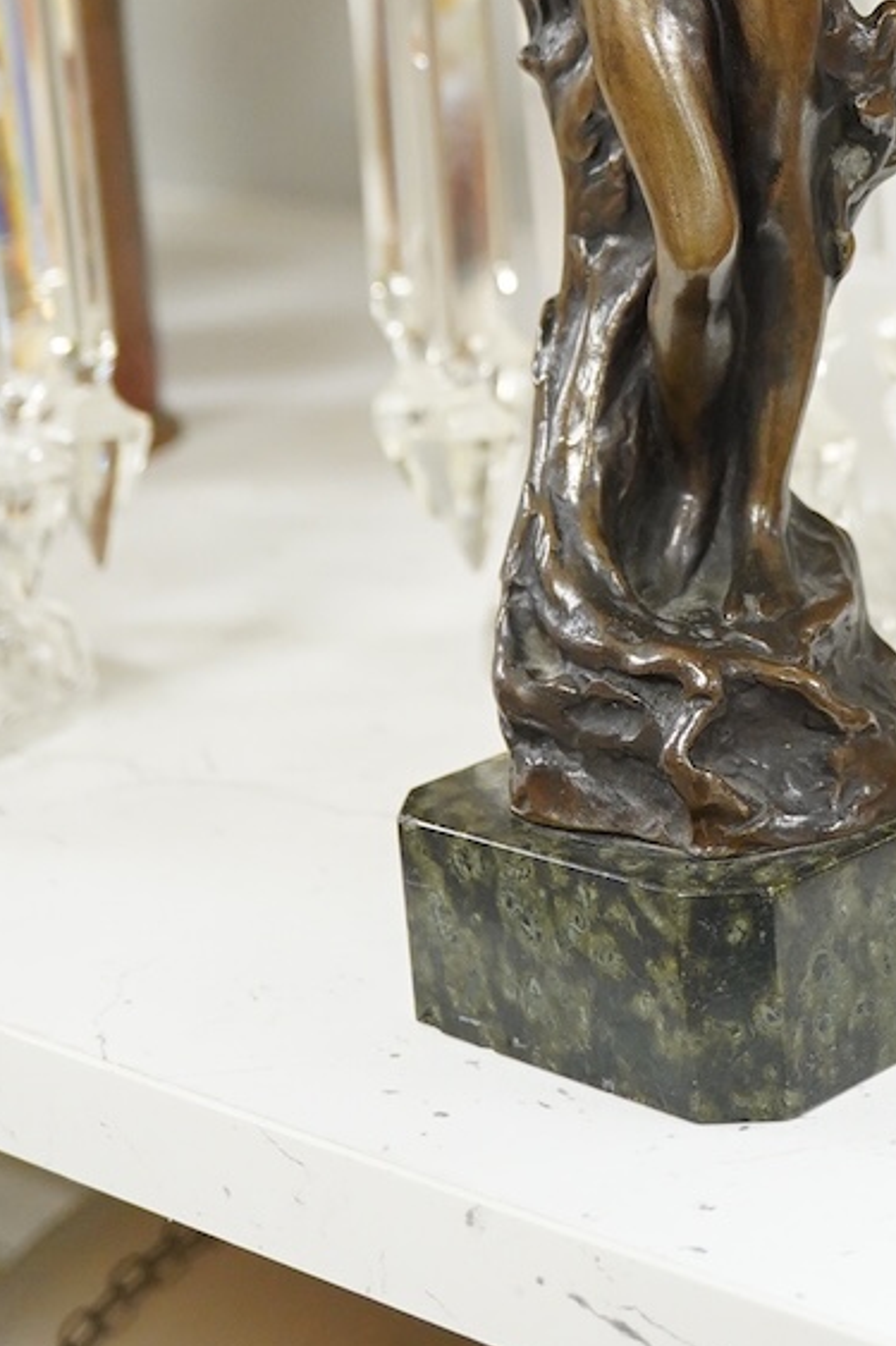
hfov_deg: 15.1
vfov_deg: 22.0
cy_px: 66
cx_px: 691
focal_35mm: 90
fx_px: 3362
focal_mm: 30
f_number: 4
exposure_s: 1/160
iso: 2500
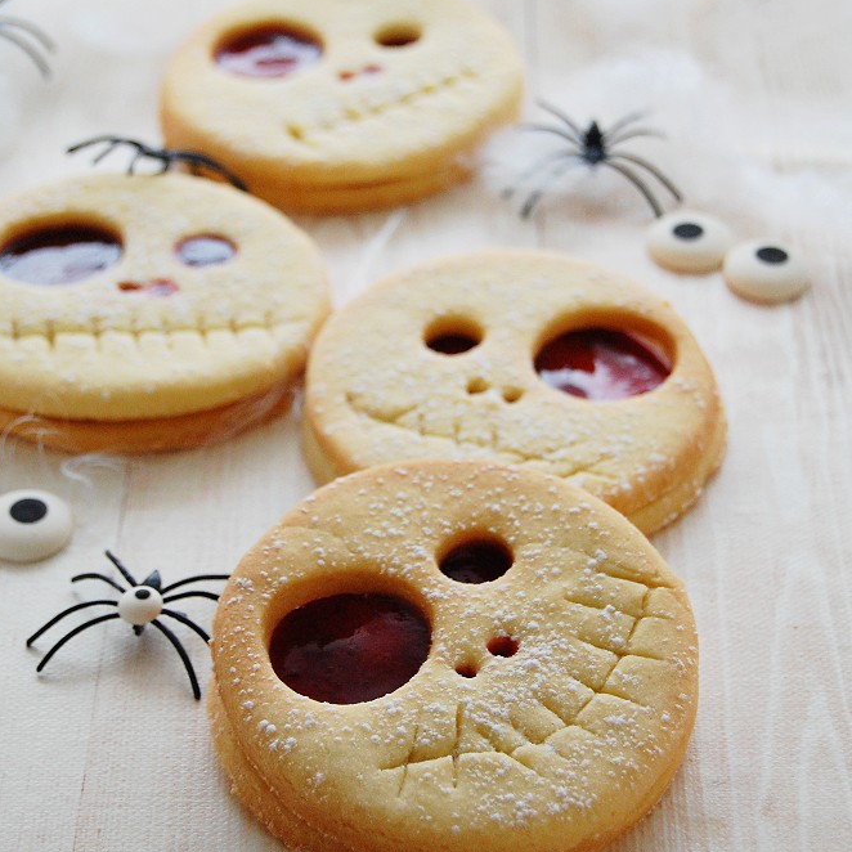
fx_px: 2785
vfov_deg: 17.4
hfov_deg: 17.4
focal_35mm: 100
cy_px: 367
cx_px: 425
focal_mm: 52
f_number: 5.6
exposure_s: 1/30
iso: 800
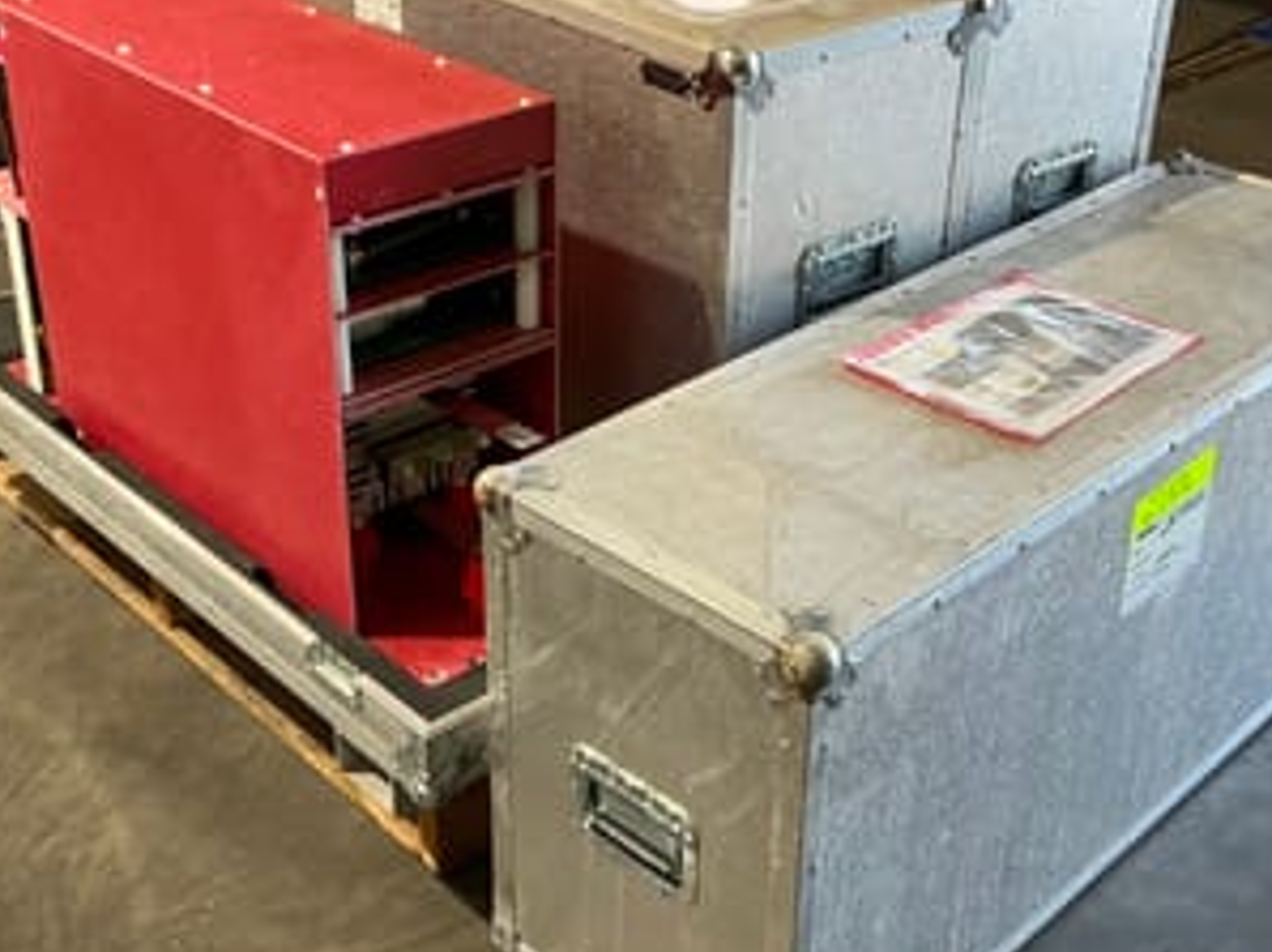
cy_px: 442
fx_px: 1726
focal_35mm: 47
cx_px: 666
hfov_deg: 40.5
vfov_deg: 30.8
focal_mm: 3
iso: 100
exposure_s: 1/50
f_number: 1.8
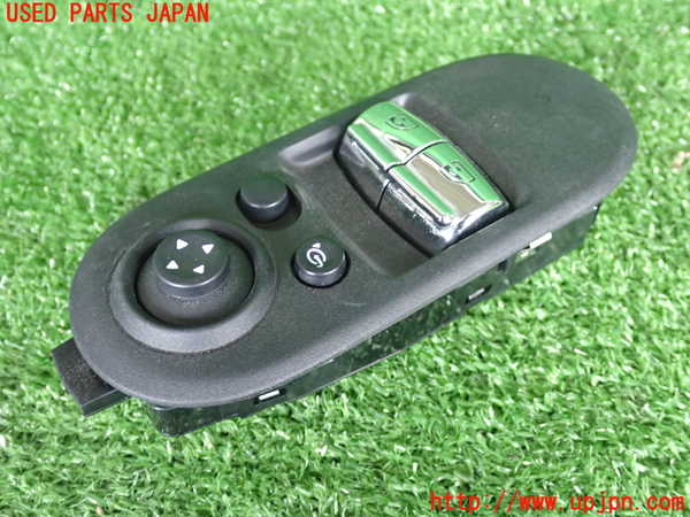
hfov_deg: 45.8
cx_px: 345
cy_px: 258
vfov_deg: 35.1
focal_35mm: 41
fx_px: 817
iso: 400
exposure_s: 1/40
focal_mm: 7.31
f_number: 2.8
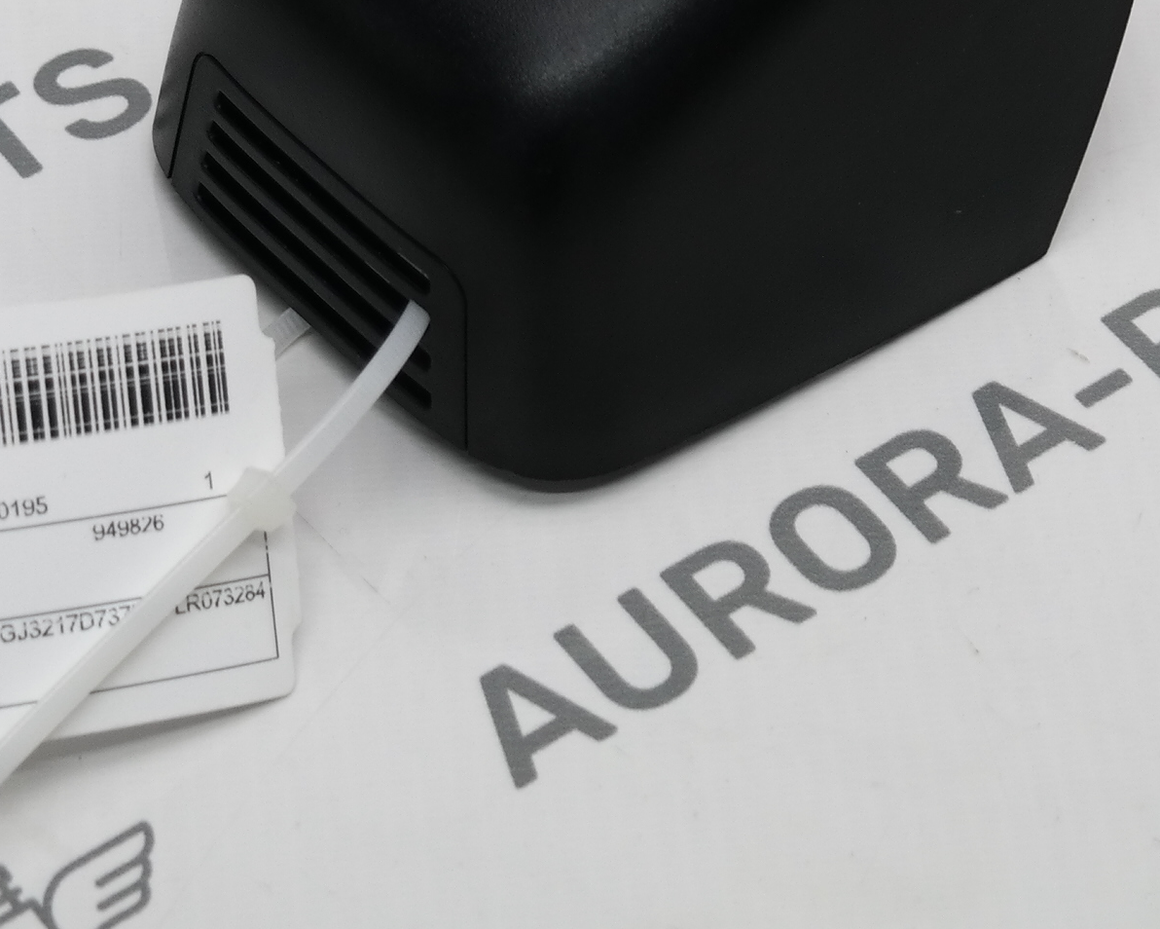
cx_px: 649
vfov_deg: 9.9
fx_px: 5254
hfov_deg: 12.6
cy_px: -208
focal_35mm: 153
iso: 200
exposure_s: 1/80
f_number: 4.5
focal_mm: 33
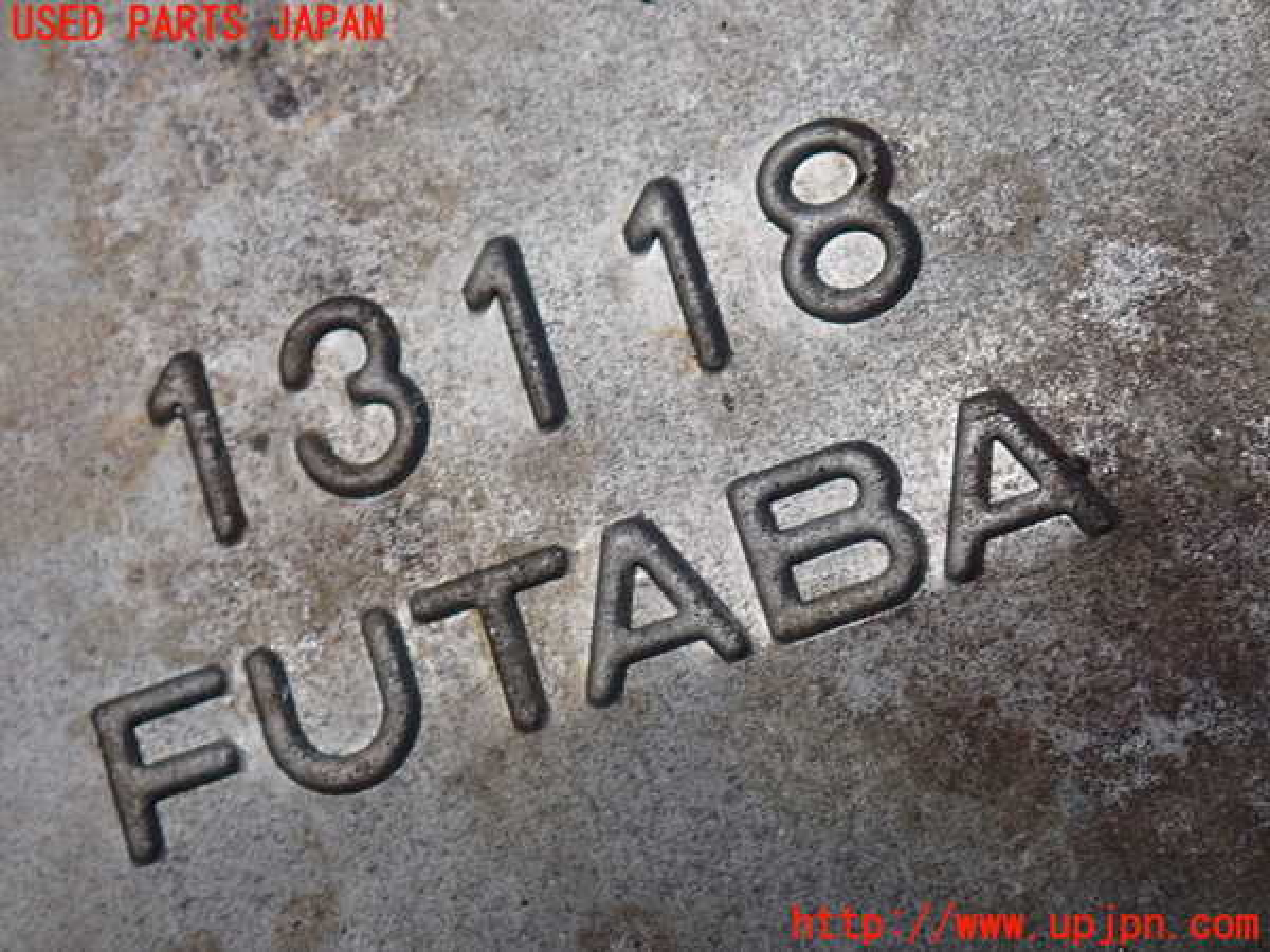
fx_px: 3669
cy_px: 476
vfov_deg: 14.8
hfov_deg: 19.6
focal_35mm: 100
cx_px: 635
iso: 250
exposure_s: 1/125
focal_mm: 18
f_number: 4.9
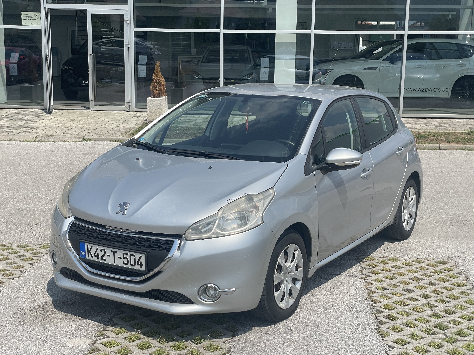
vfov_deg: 28.0
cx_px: 237
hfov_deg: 36.8
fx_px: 712
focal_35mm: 52
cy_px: 178
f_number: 2
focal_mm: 6
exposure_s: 1/2283
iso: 25
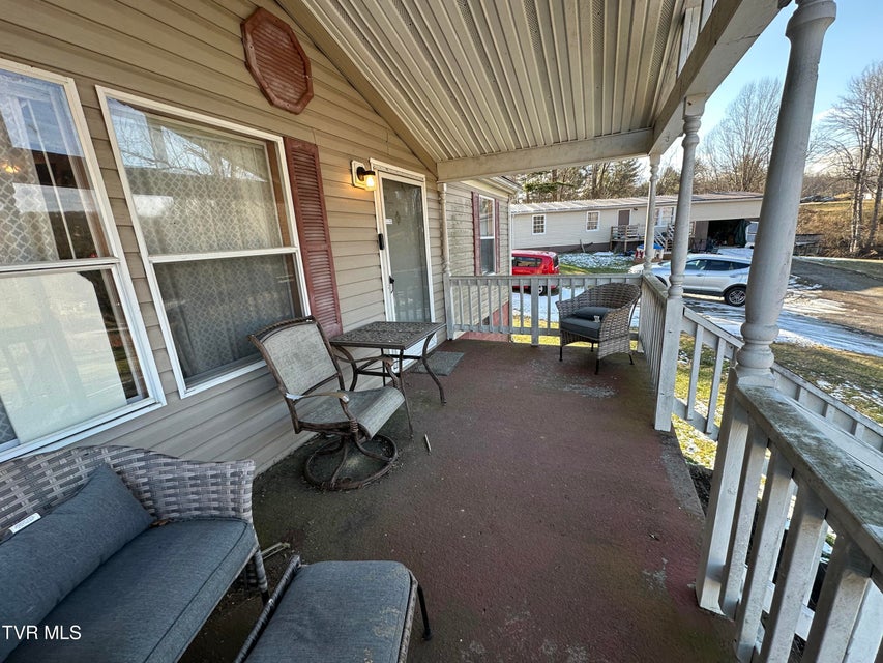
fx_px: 357
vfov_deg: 85.7
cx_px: 442
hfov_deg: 102.1
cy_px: 332
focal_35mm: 14
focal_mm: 2.22
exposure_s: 1/165
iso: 40
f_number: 2.2
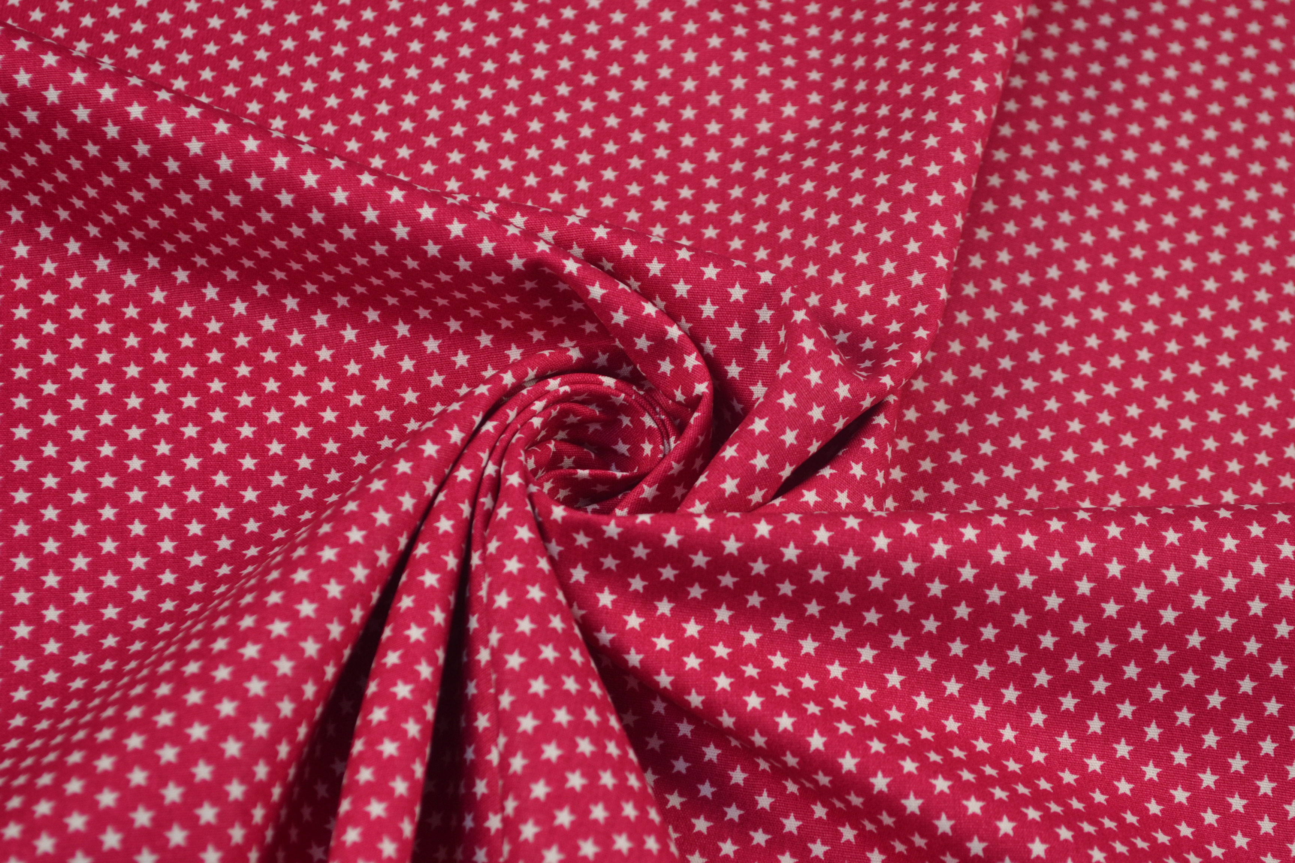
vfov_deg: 16.6
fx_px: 2967
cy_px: 432
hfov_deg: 24.6
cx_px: 648
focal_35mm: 82
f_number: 8
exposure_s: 1/15
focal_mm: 55
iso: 100
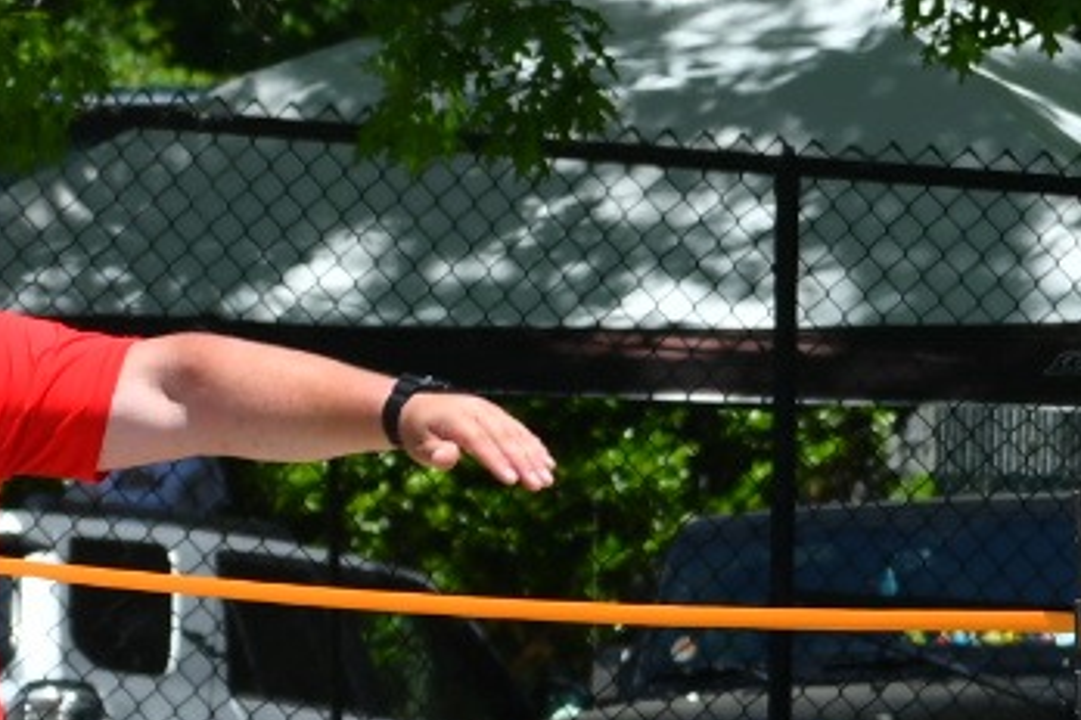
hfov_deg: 2.5
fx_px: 24291
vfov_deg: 1.7
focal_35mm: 809
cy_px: 608
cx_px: -454
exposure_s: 1/500
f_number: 8
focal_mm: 116
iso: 100
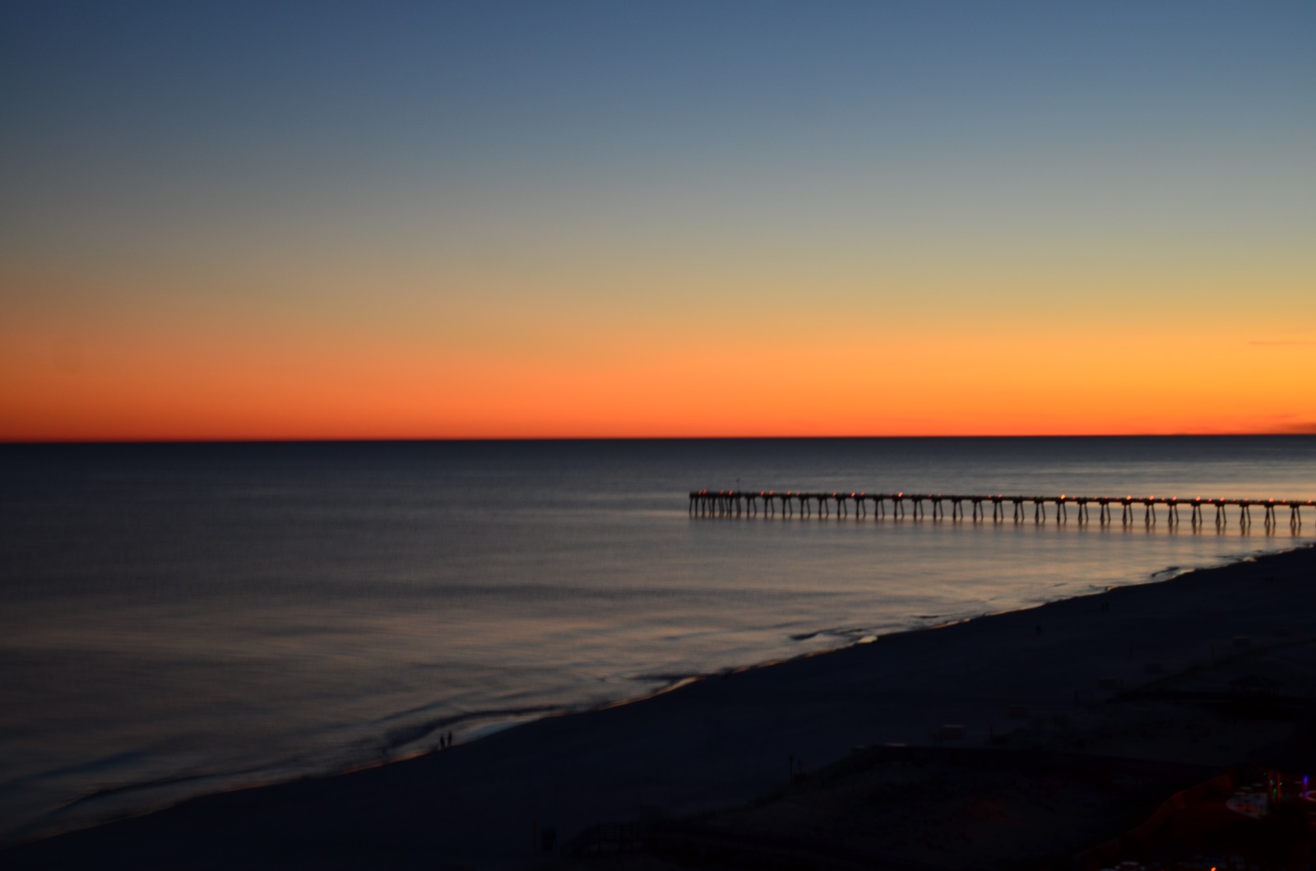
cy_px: 436
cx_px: 658
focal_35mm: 57
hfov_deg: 35.1
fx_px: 2079
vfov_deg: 23.7
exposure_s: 1/3
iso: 125
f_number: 4
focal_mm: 38
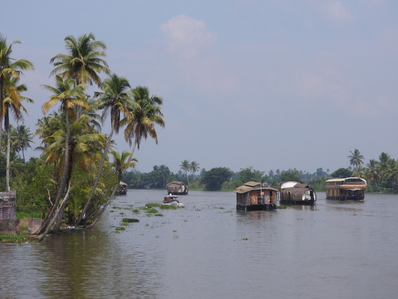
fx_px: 1437
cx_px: 199
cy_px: 150
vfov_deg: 11.9
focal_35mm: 125
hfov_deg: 15.8
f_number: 5
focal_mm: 22.4
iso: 100
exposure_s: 1/800
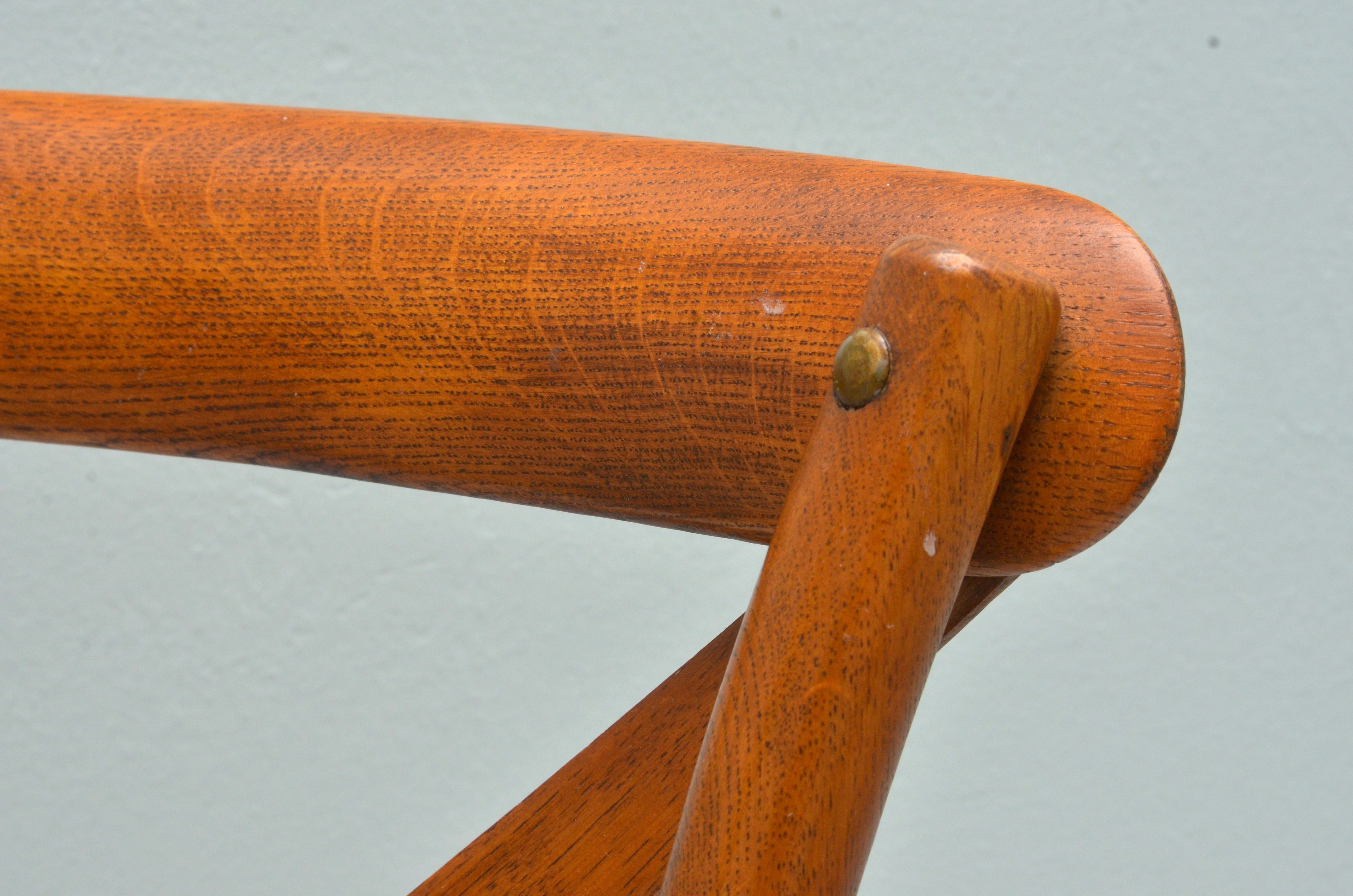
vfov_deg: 13.0
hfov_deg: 19.5
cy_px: 448
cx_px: 676
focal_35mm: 105
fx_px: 3938
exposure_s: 1/125
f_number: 16
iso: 400
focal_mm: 70
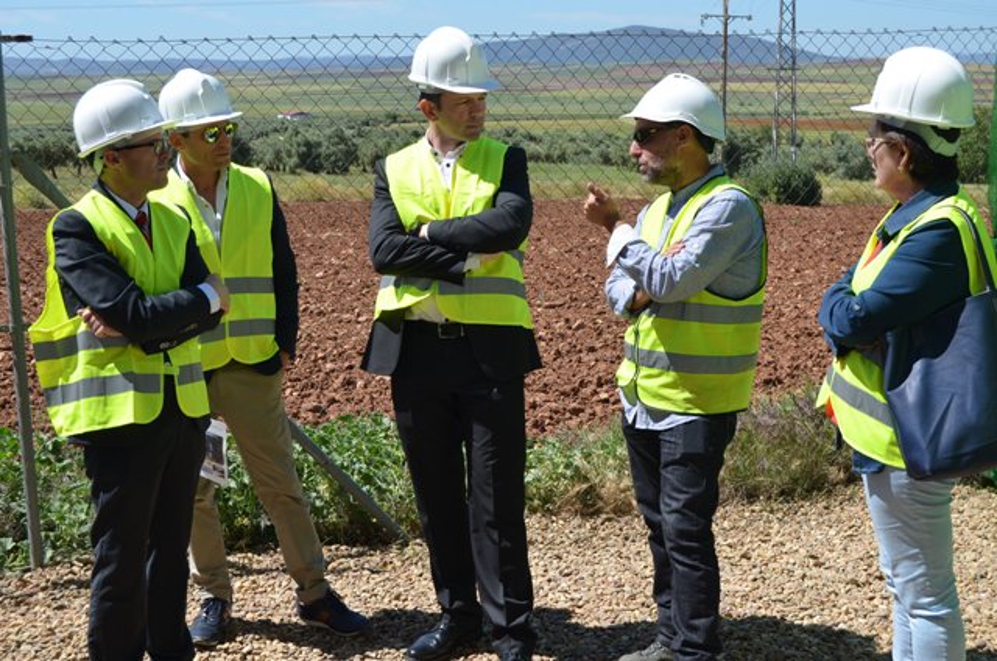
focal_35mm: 57
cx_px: 498
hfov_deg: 35.1
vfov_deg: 23.7
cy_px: 330
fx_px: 1575
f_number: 8
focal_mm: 38
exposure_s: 1/250
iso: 110
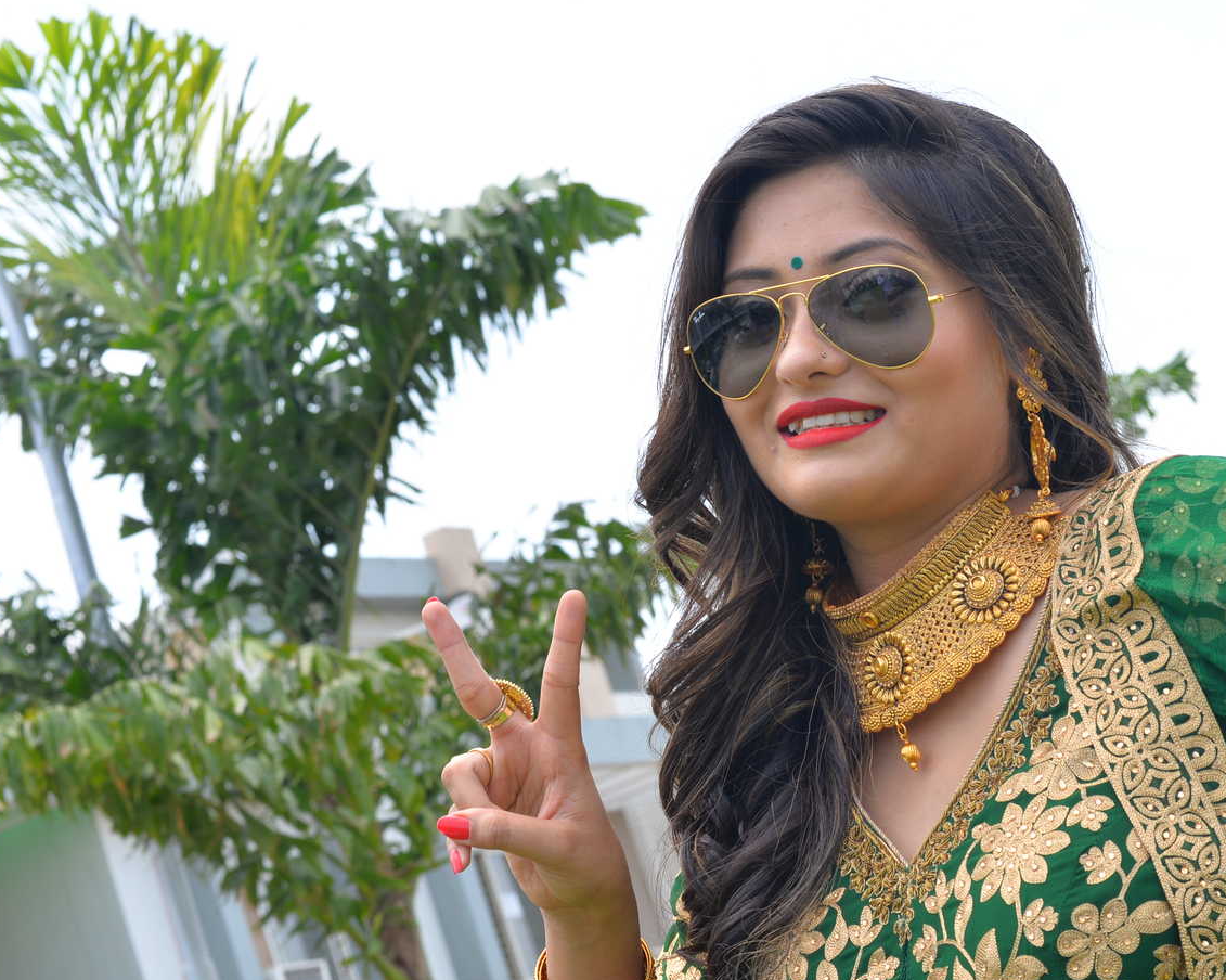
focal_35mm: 83
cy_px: 675
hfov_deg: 22.6
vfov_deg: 18.4
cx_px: 1018
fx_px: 3011
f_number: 9
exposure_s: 1/125
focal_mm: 50
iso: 200
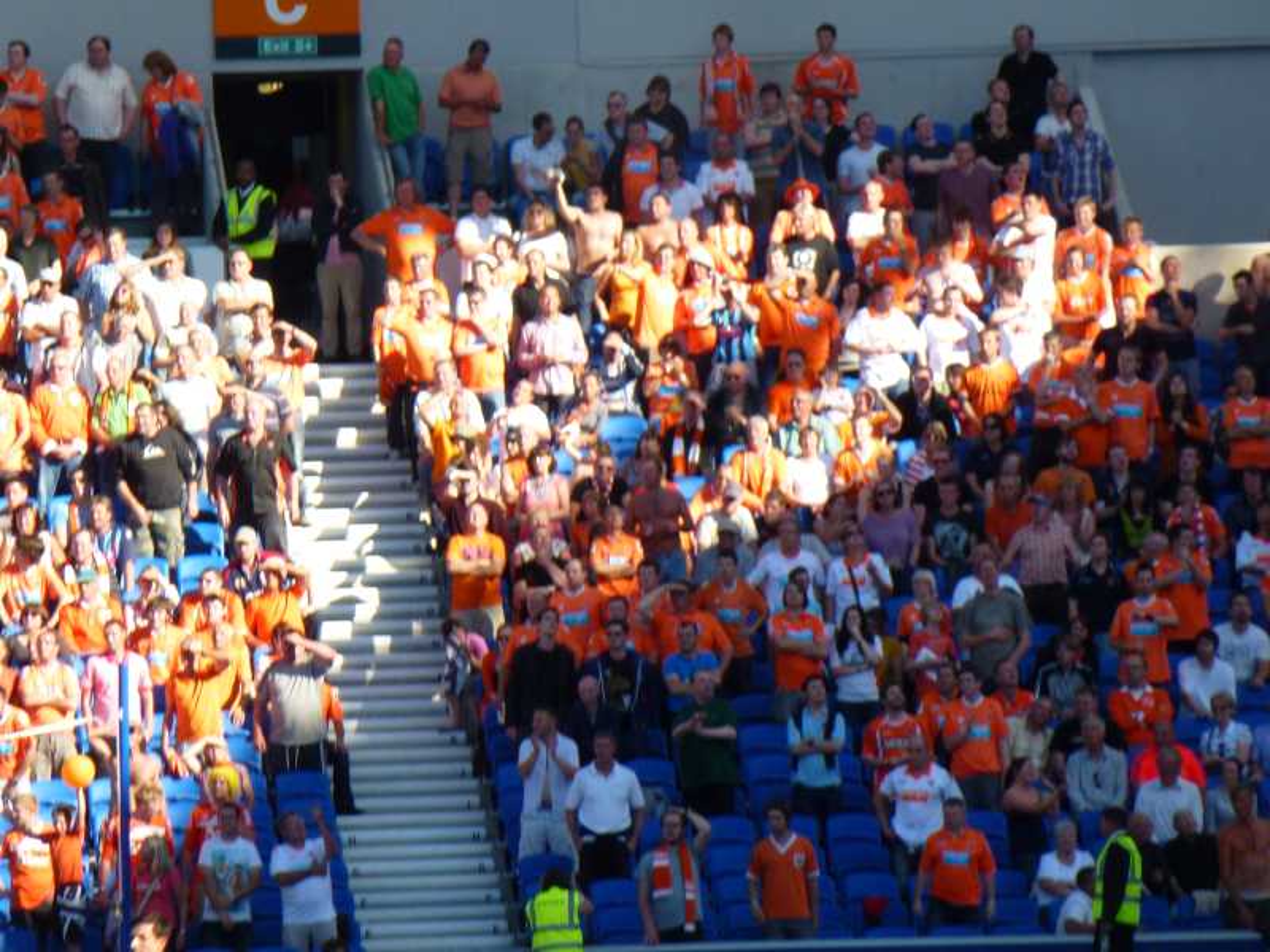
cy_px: 476
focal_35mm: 504
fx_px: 18491
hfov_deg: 3.9
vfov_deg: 3.0
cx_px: 635
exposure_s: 1/160
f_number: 5.9
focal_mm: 68.8
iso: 100
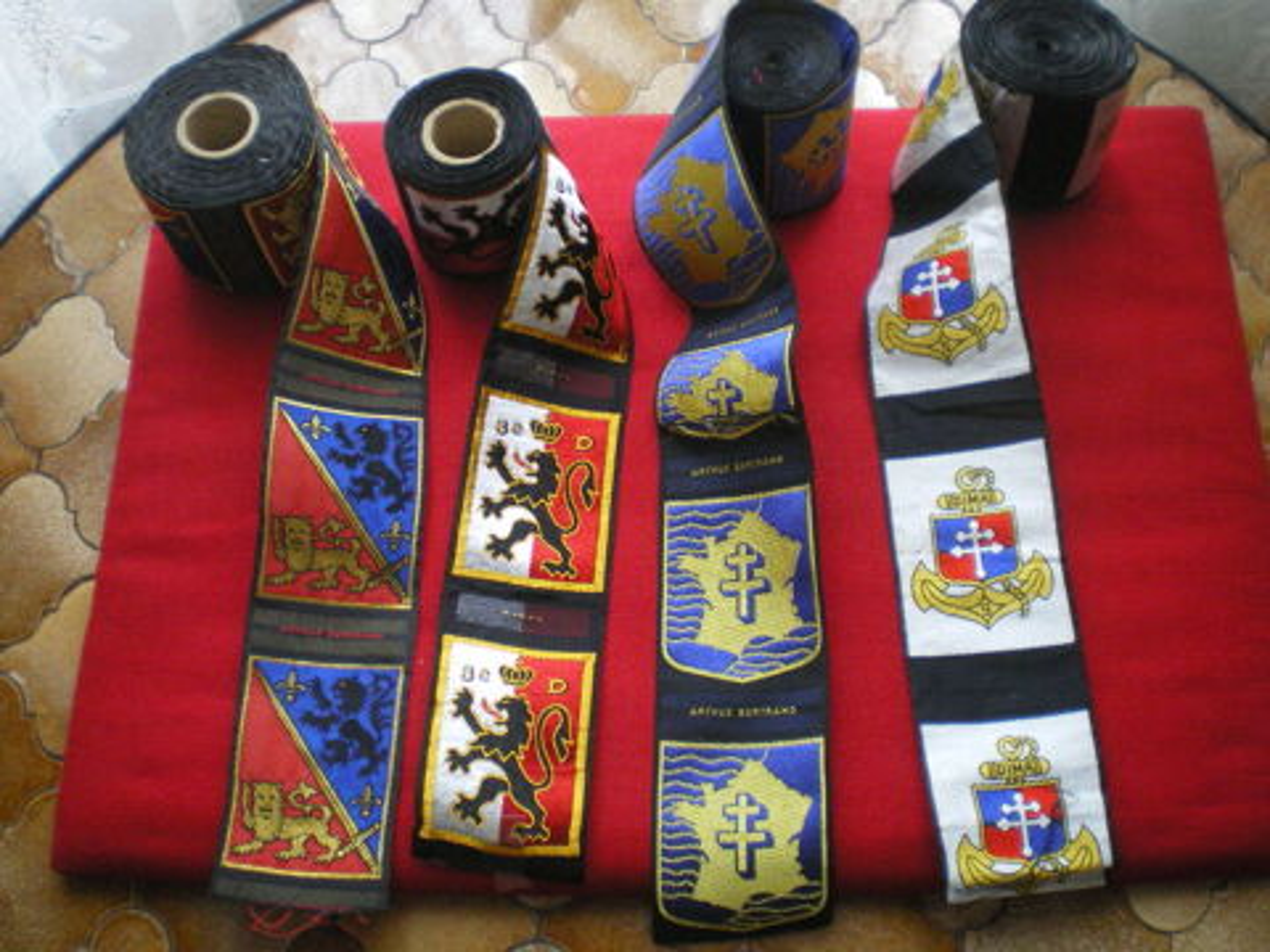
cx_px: 635
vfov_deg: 37.7
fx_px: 1394
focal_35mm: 38
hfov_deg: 49.0
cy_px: 476
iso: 400
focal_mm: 6.3
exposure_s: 1/50
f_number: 3.1
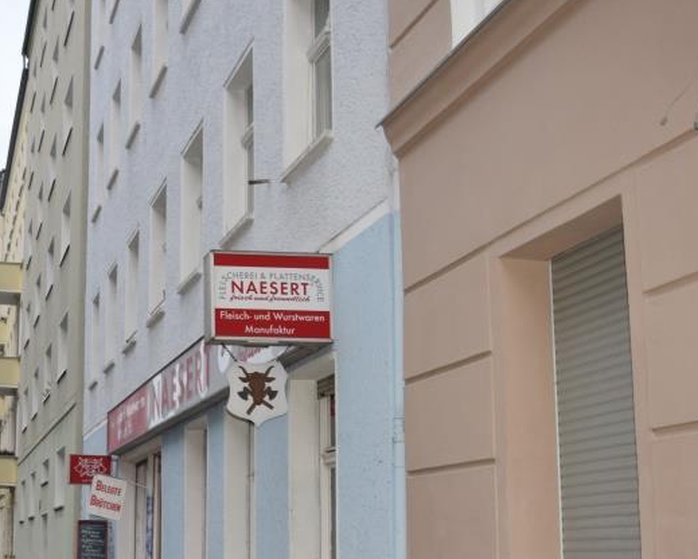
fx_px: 1033
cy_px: 409
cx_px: 39
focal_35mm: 50
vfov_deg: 29.8
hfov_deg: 34.7
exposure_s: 1/125
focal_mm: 18
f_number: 5.6
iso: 450
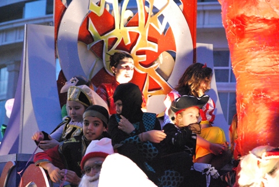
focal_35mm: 105
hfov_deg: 19.4
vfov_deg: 13.1
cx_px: 140
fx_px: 815
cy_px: 94
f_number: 4
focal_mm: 70
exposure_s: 1/80
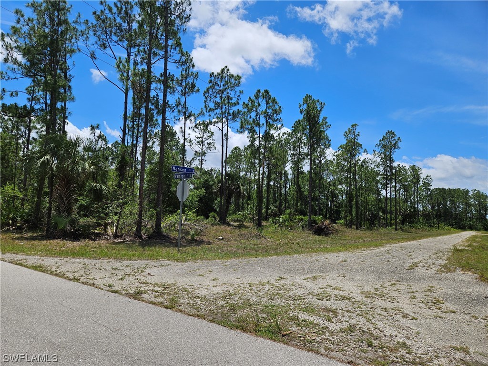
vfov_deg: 58.9
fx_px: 324
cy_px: 183
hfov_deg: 73.9
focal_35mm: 23
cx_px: 244
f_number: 1.8
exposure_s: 1/3059
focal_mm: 5.4
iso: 25
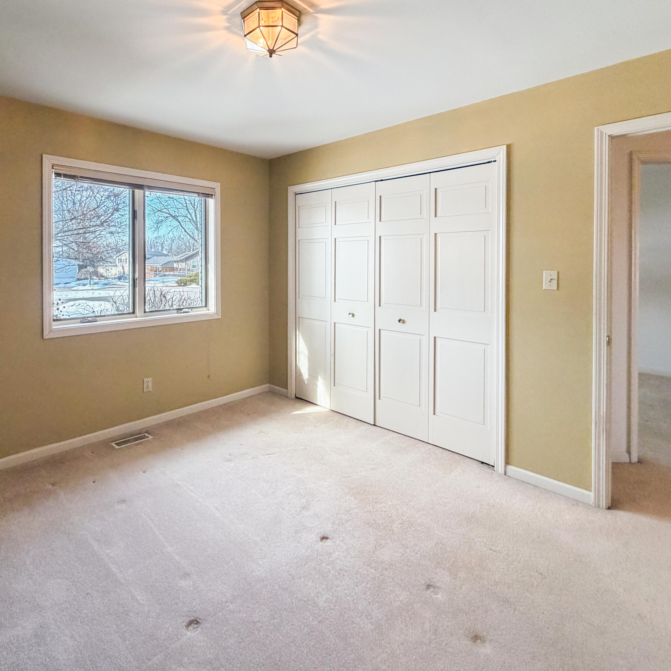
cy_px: 344
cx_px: 280
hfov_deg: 83.3
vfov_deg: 84.0
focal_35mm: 17
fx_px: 373
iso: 200
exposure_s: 1/60
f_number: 2.2
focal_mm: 2.22
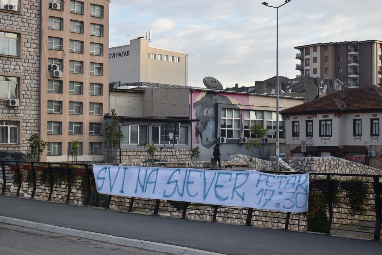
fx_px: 605
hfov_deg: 35.0
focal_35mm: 57
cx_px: 191
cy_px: 128
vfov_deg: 23.8
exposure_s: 1/250
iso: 200
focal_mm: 38
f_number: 6.3
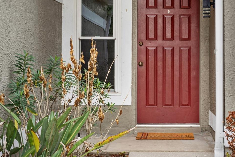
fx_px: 548
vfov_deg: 16.2
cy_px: 54
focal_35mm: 84
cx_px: 168
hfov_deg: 24.0
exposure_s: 1/30
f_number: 7.1
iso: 100
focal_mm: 50
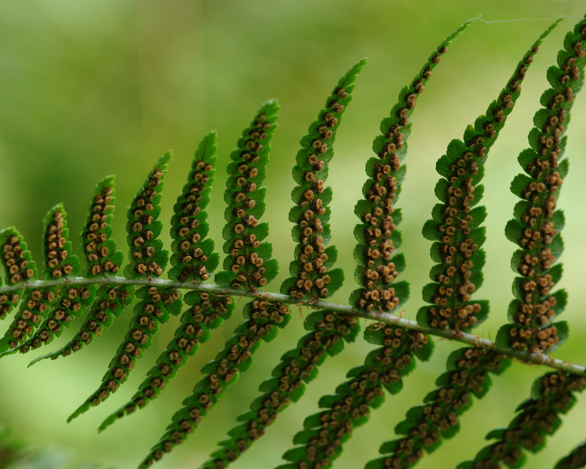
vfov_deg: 9.1
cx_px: 316
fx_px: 2948
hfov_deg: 11.3
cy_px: 234
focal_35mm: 170
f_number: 8
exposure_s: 1/45
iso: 800
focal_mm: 100
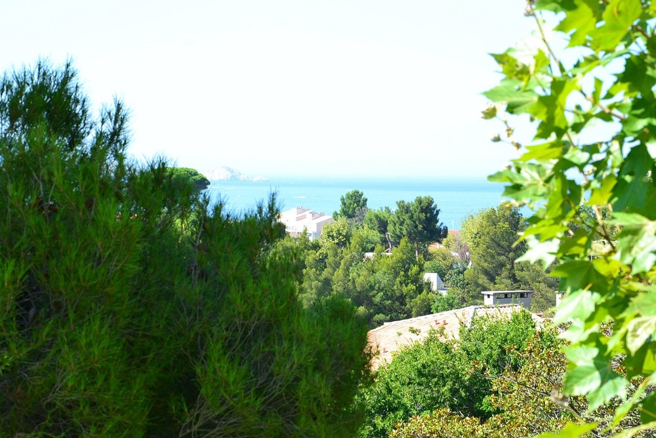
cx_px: 328
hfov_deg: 17.1
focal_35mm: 120
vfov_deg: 11.4
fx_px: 2187
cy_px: 219
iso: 400
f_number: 10
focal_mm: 80
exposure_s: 1/200
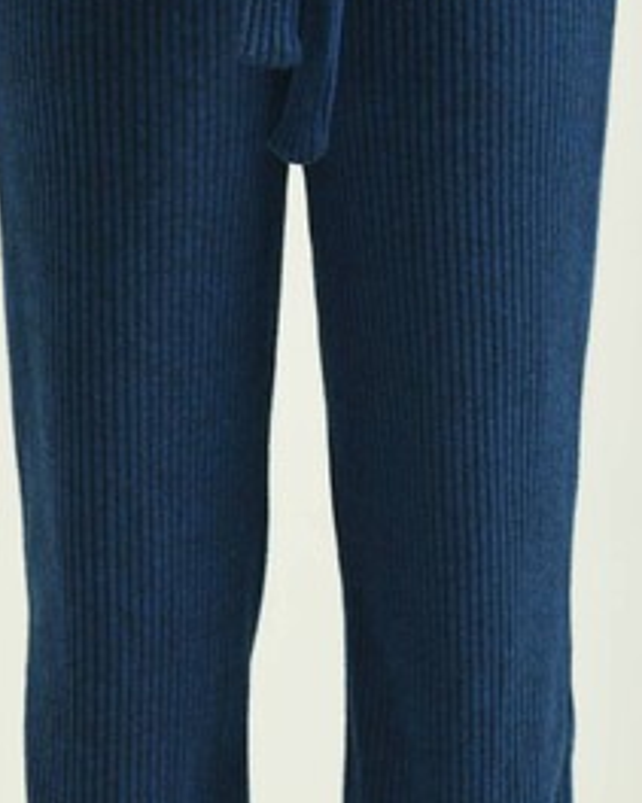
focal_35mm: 360
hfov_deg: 4.3
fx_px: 8555
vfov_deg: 5.4
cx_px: 246
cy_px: 514
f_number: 5.6
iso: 125
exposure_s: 1/160
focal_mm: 135
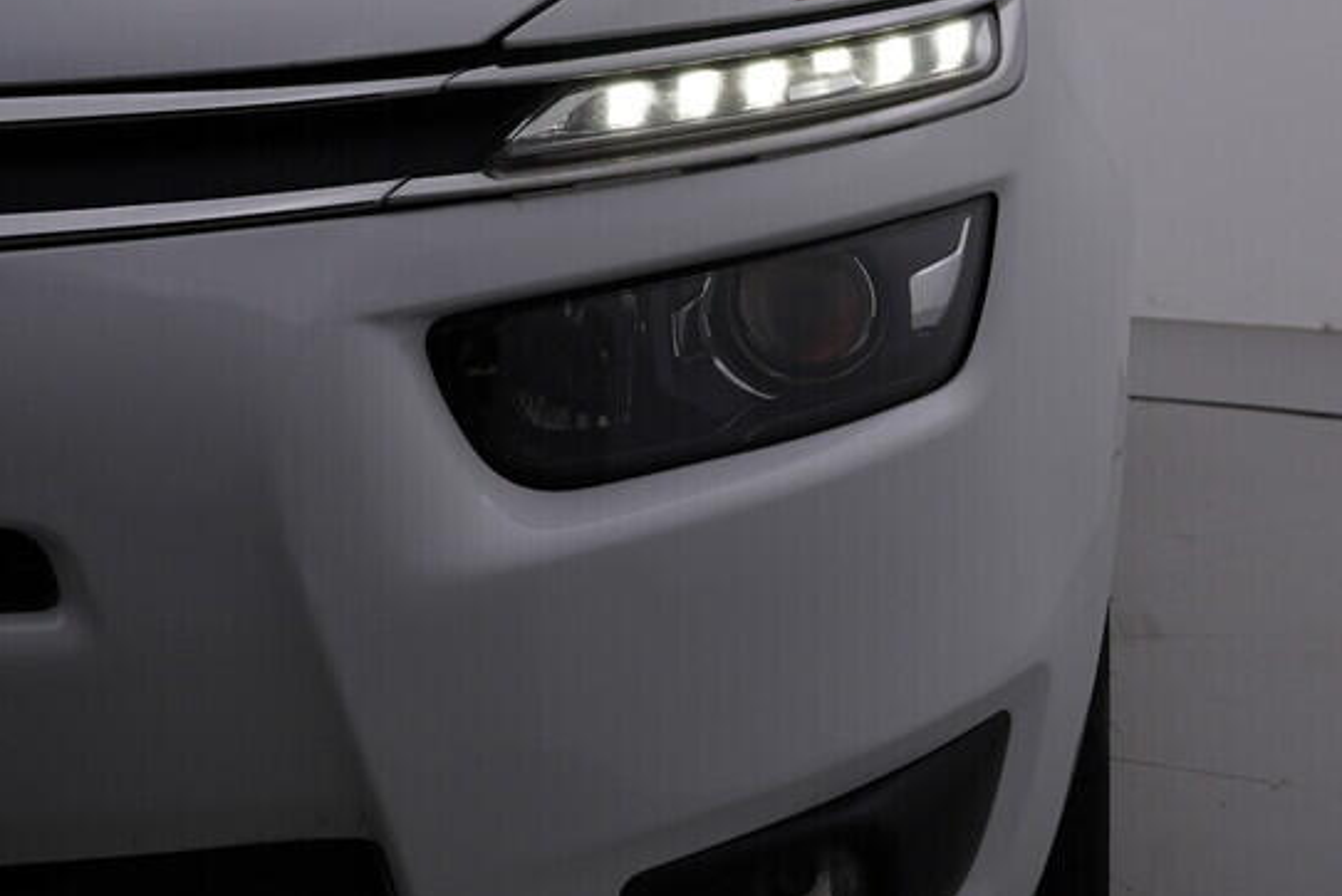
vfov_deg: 20.0
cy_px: 410
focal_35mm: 68
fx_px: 2536
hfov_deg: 28.9
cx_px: 1107
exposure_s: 1/160
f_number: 5.6
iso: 125
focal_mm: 24
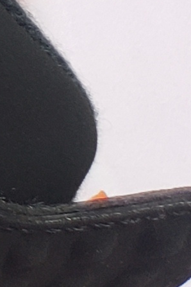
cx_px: -1002
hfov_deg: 4.3
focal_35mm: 244
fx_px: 1942
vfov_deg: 7.7
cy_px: -465
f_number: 1.5
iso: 64
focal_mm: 4.3
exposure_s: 1/50
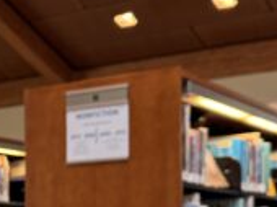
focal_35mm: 99
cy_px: 219
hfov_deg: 19.1
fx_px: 791
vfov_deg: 14.6
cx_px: -24
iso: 200
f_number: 1.78
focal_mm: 6.76
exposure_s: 1/111
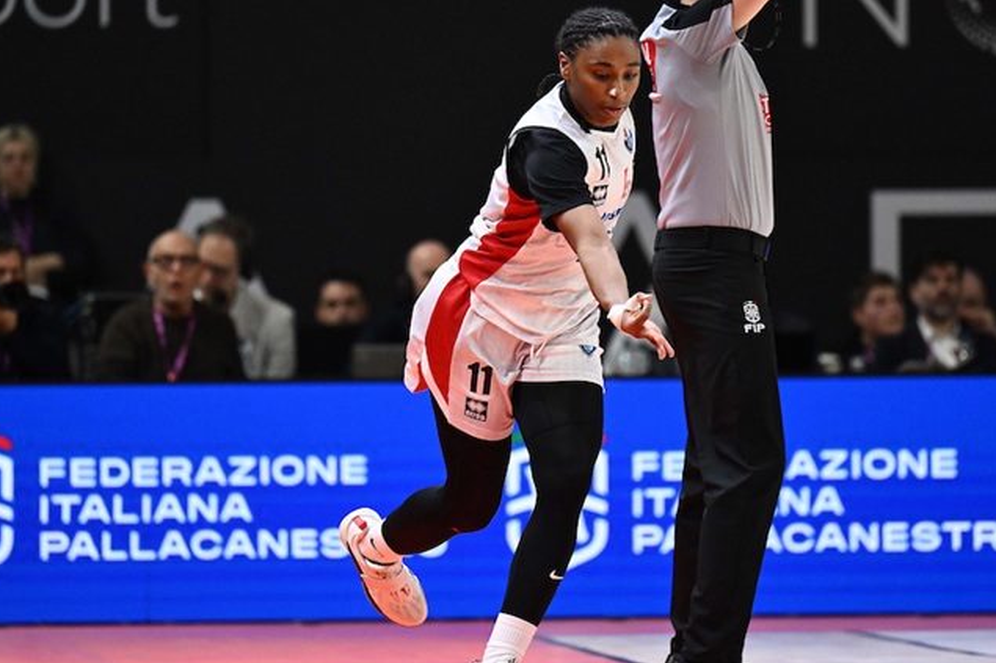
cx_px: 558
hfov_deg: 6.5
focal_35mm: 315
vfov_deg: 4.4
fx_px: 8712
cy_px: 234
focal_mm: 200
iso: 2500
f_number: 2.8
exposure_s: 1/1250
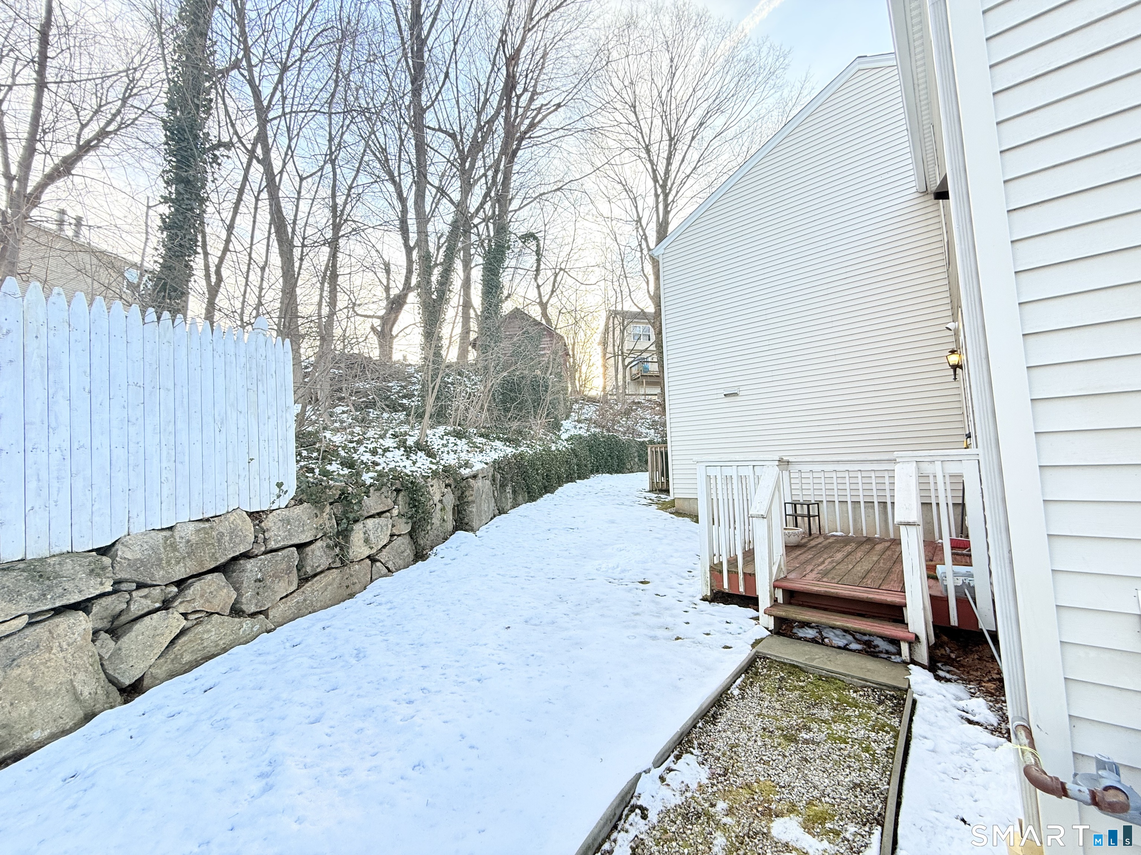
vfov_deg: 85.7
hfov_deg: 102.1
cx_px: 570
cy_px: 428
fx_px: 461
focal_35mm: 14
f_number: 2.2
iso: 80
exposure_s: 1/99
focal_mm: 2.22
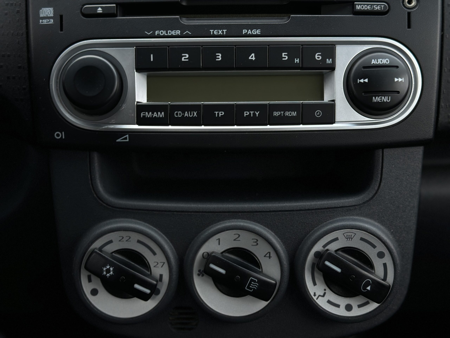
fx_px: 624
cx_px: 225
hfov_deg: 39.7
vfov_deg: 30.3
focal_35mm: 48
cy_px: 169
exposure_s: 1/62
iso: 125
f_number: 1.78
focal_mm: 6.86
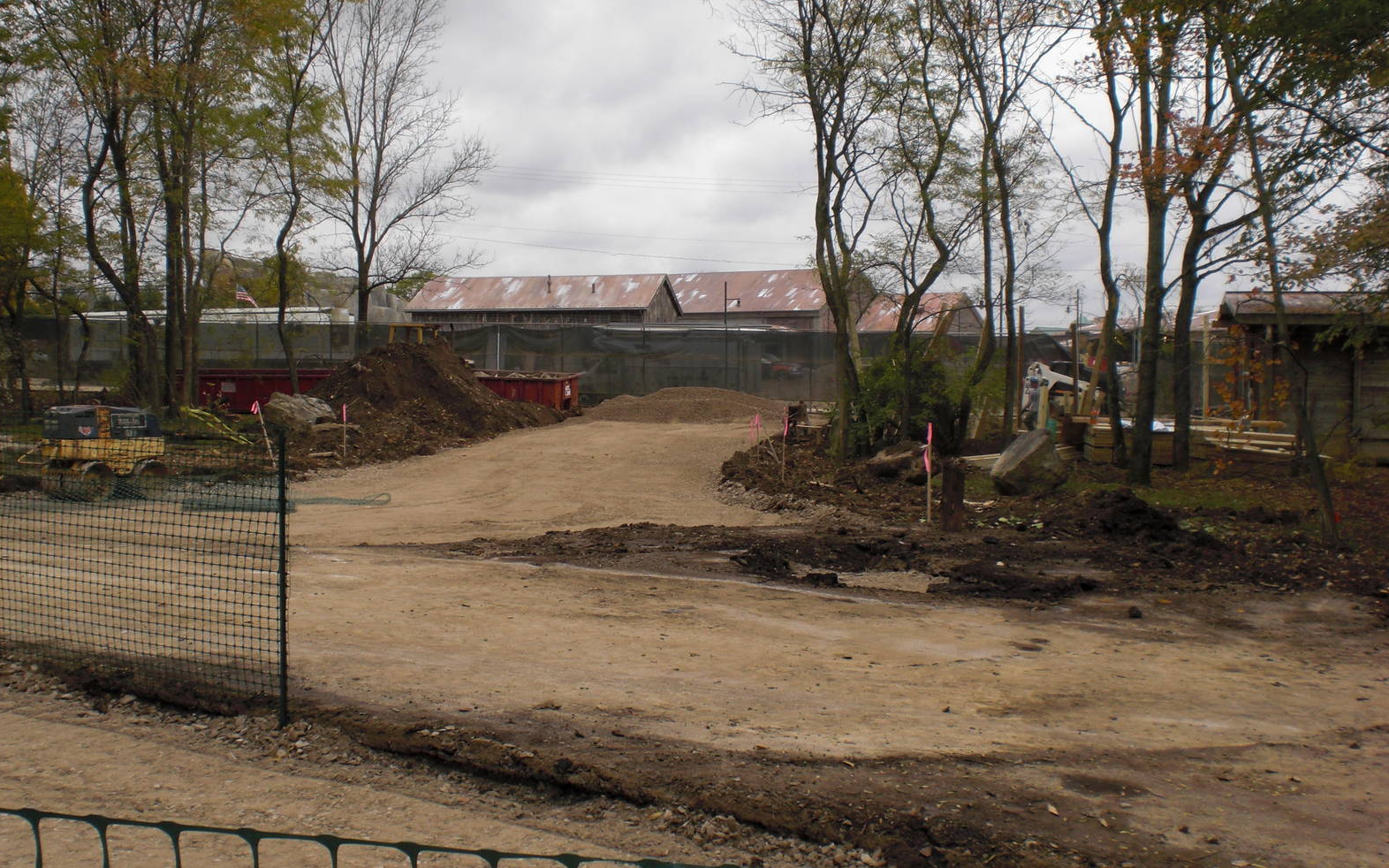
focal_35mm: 41
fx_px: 1552
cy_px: 466
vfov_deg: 31.2
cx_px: 685
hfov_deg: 48.2
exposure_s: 1/200
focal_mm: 6.3
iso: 64
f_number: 5.6
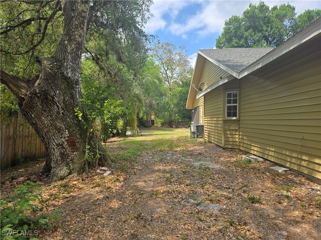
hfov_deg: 73.9
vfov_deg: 58.9
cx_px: 160
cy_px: 120
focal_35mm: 23
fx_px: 213
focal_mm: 6.3
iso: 12
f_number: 1.7
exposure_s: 1/515
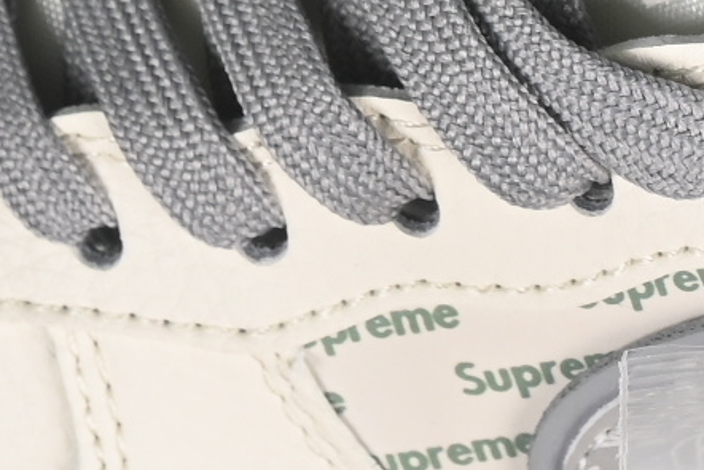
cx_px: 605
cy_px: -339
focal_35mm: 472
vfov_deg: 2.9
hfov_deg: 4.4
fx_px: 9233
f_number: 7.1
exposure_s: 1/80
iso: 160
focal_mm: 50
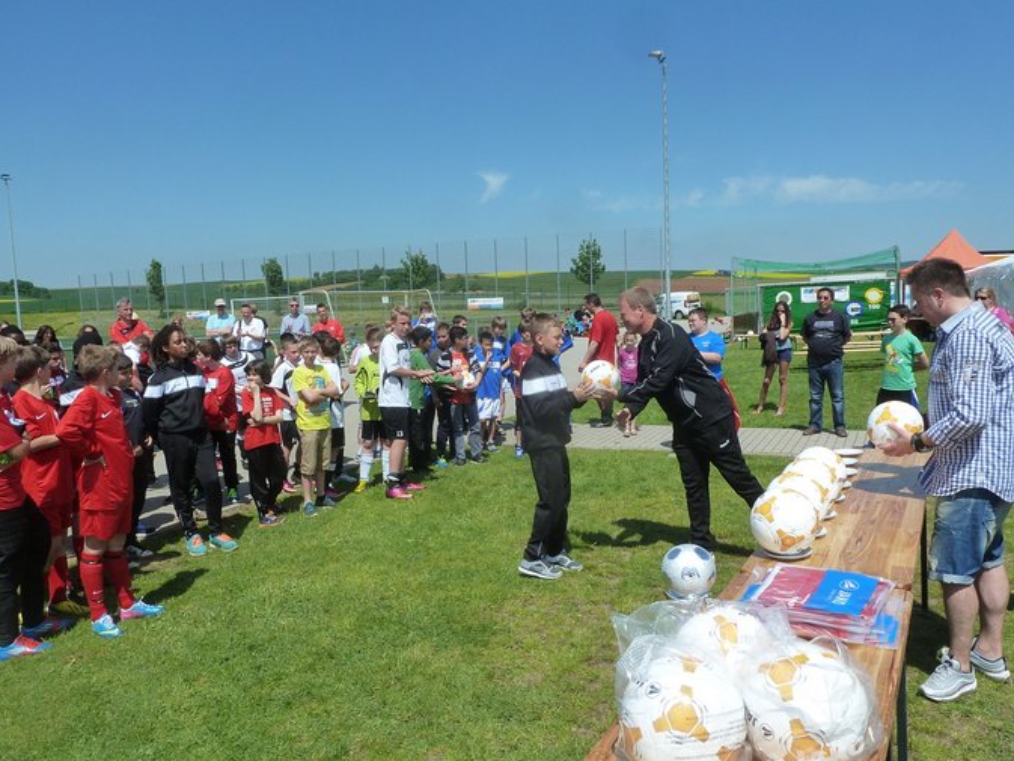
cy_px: 390
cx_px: 523
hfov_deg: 67.3
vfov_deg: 53.1
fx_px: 762
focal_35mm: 26
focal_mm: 4.1
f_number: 5.6
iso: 125
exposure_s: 1/400
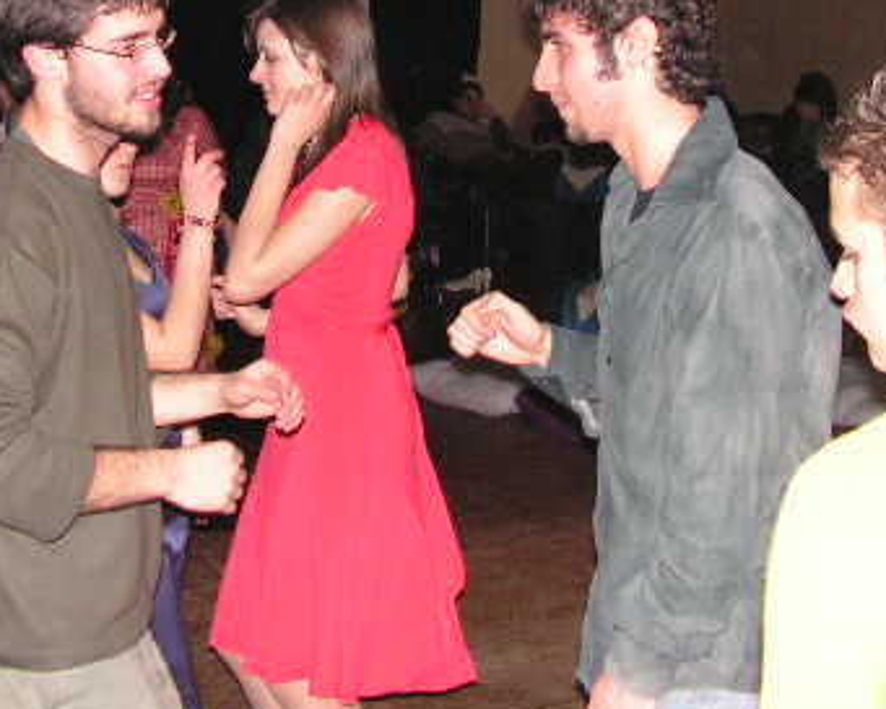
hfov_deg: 28.7
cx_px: 405
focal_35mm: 66
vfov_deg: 22.7
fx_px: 1731
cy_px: 101
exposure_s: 1/40
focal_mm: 6
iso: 200
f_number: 3.2
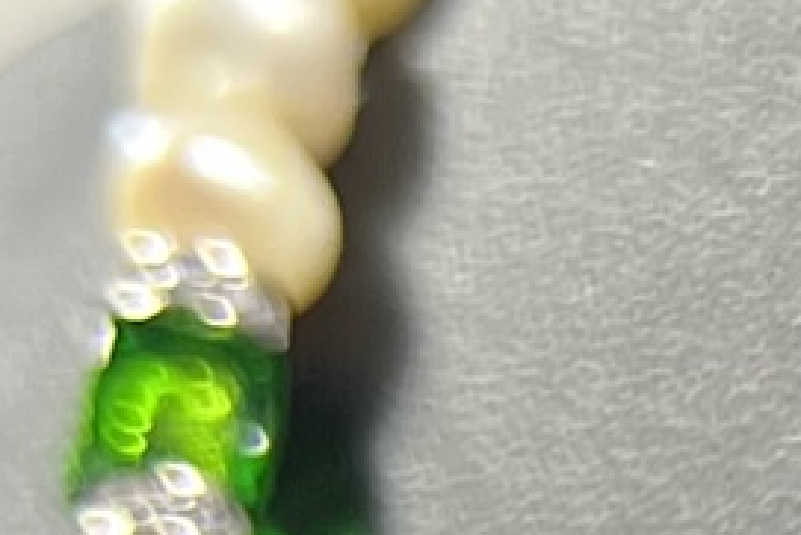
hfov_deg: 9.1
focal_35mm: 204
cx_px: 1859
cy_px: 1407
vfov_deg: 6.3
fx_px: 4541
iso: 320
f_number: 1.5
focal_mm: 5.7
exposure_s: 1/60
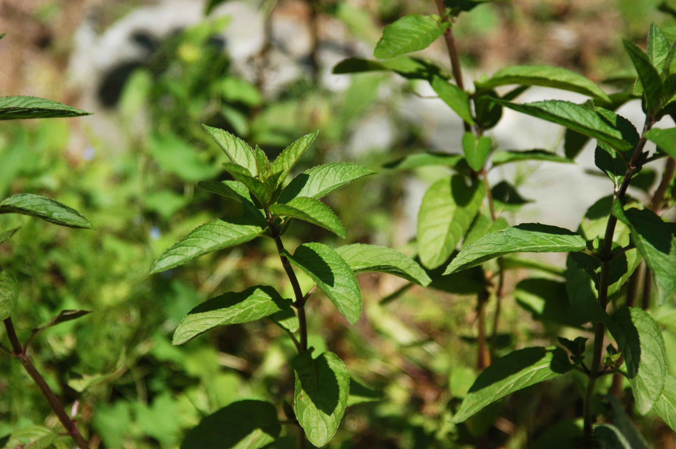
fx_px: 2392
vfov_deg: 10.7
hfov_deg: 16.1
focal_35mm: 128
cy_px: 224
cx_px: 338
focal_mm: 85
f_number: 4.5
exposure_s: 1/640
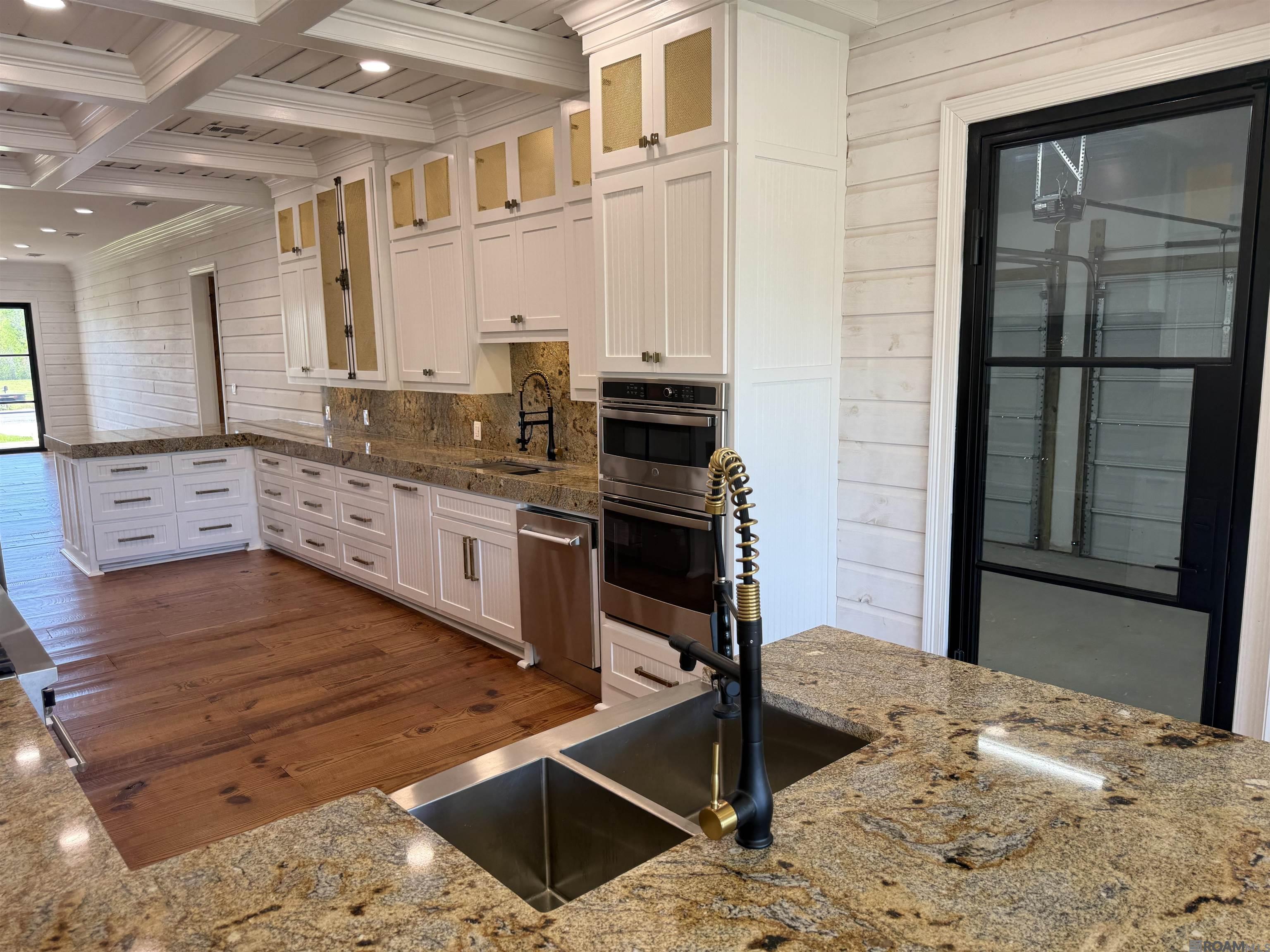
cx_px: 635
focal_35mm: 24
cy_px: 476
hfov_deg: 71.6
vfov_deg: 56.8
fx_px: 881
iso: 80
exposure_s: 1/120
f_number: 1.78
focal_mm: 6.76
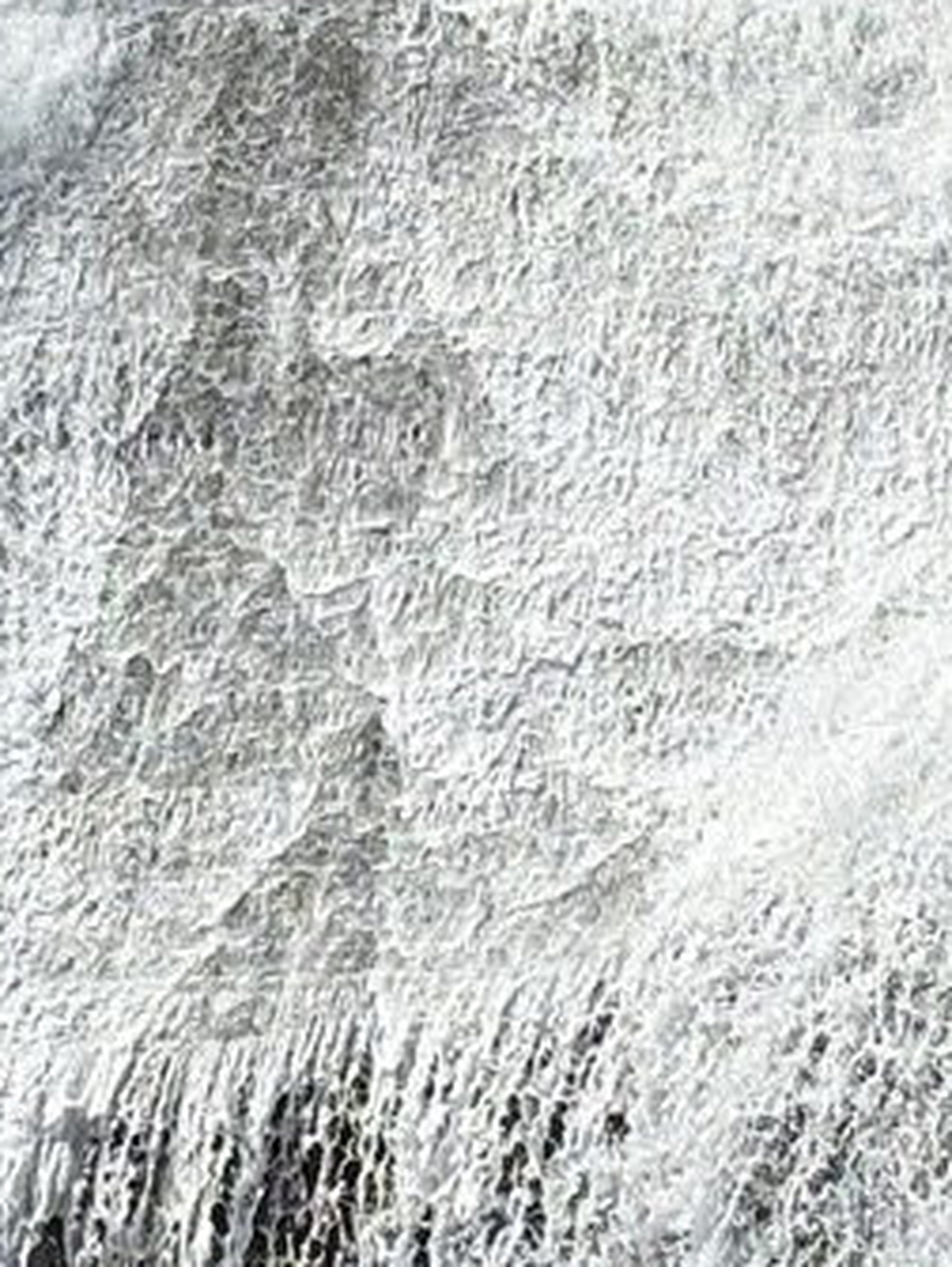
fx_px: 9077
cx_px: 113
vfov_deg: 7.9
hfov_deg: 6.0
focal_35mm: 248
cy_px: -193
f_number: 1.6
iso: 25
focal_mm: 5.96
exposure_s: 1/4630
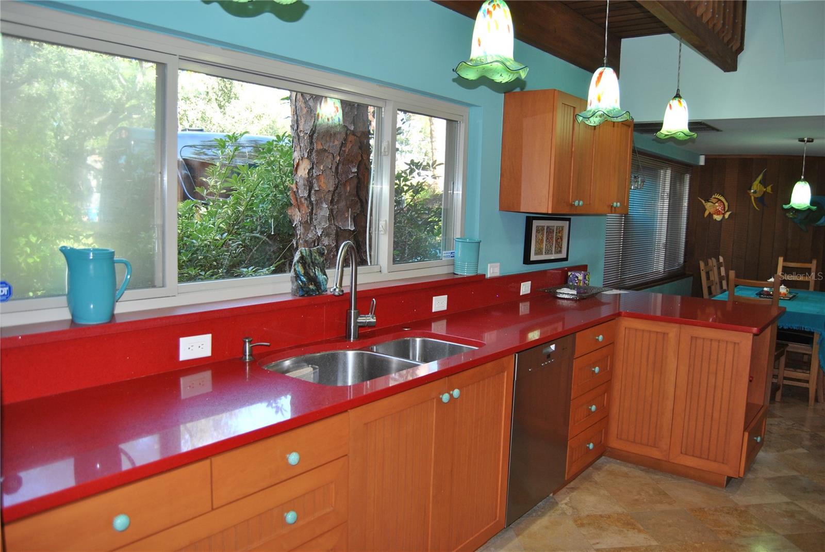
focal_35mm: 27
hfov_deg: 67.3
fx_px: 619
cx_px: 412
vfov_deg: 48.0
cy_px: 276
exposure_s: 1/60
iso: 200
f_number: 3.5
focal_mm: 18
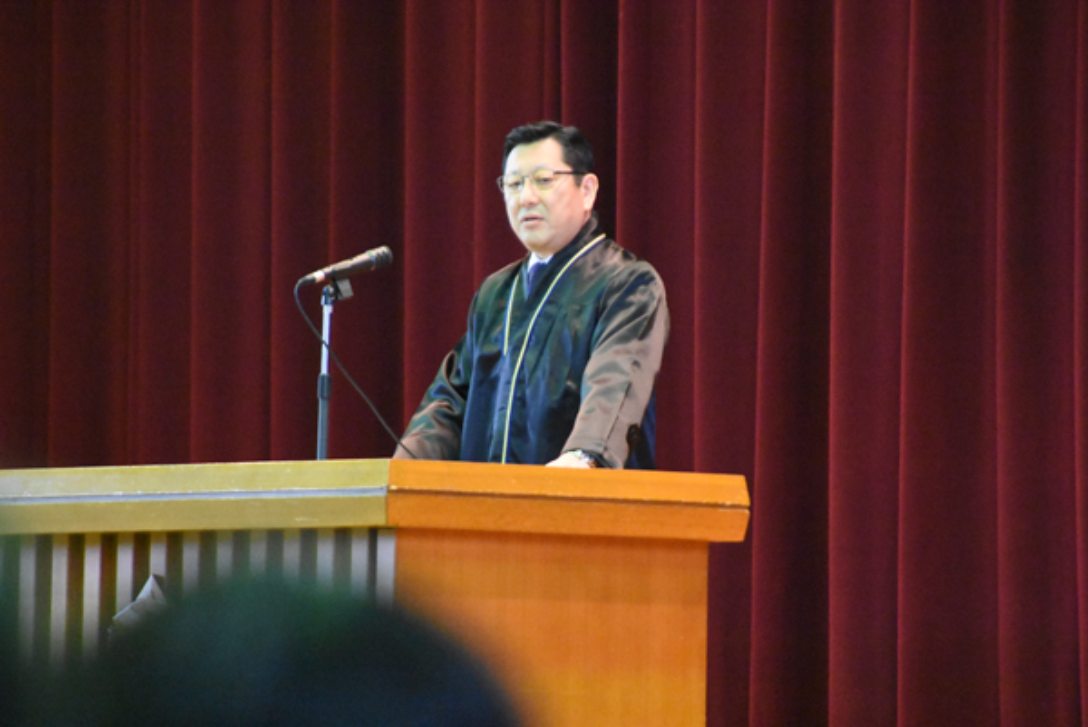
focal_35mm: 330
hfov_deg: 6.2
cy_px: 364
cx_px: 544
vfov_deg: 4.2
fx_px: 9980
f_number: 6.3
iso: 12800
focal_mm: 220
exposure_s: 1/160
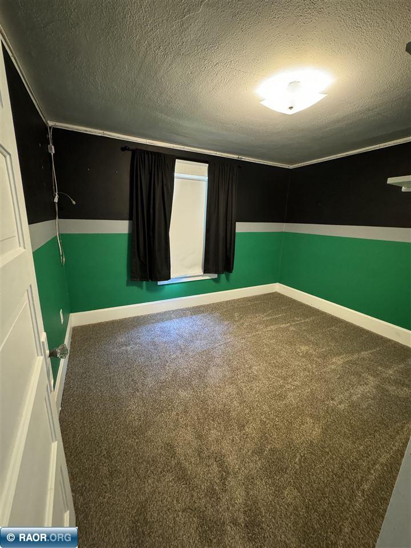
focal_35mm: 14
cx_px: 206
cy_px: 274
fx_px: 222
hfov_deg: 85.7
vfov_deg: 102.1
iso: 1250
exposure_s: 1/54
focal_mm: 2.22
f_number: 2.2
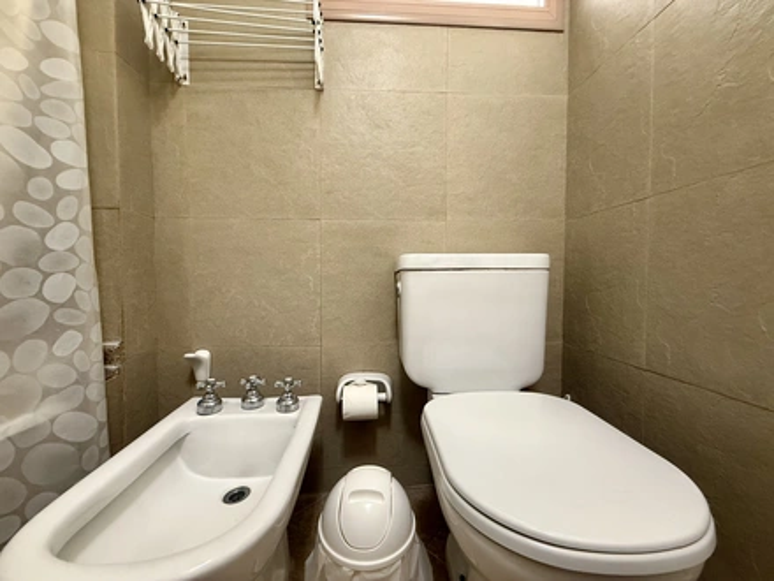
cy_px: 290
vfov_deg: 85.7
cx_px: 387
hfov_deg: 102.1
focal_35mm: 14
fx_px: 313
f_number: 2.2
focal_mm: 2.22
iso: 500
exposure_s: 1/50
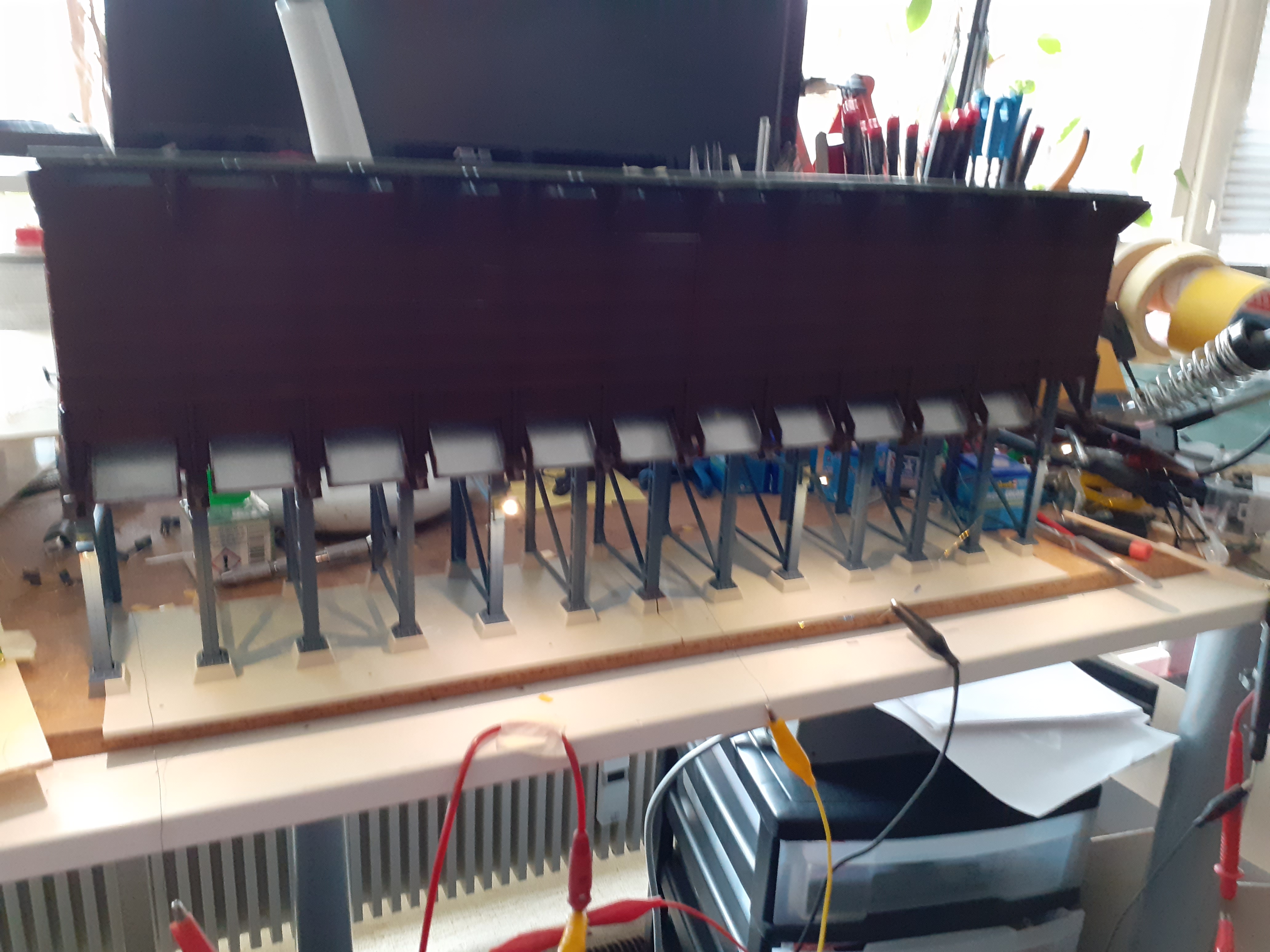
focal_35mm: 27
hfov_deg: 65.3
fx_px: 991
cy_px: 476
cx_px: 635
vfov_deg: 51.4
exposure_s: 1/25
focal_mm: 3.6
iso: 320
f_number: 1.9
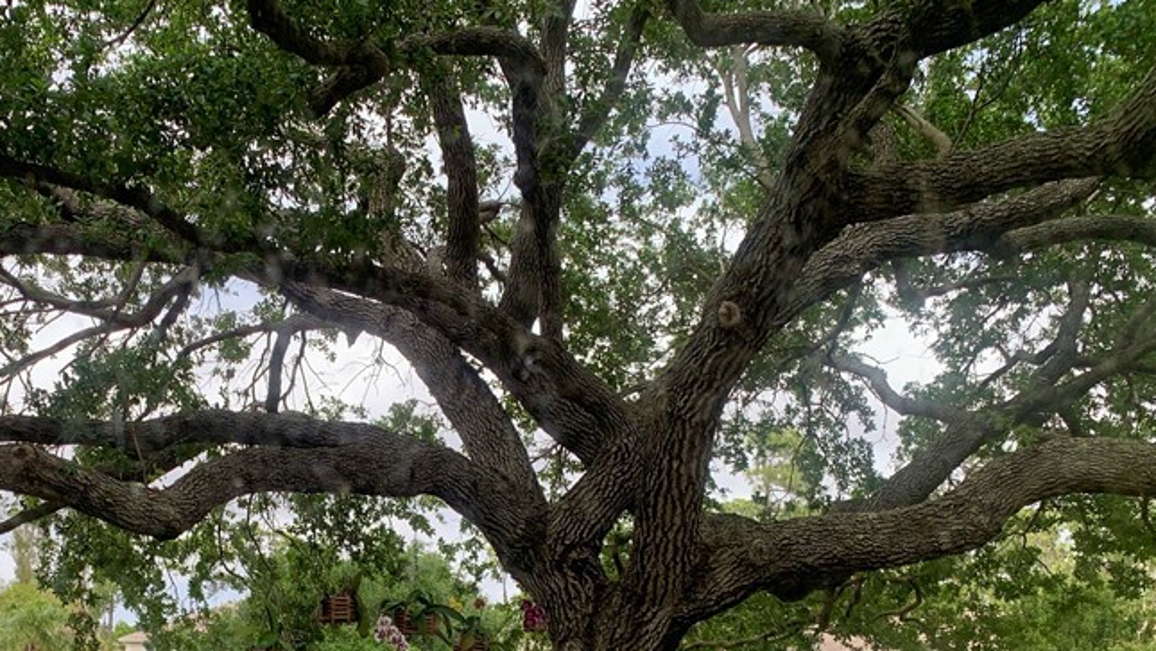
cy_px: 633
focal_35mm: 45
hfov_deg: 44.3
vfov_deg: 25.4
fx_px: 1380
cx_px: 328
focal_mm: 4.25
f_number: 1.8
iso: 25
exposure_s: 1/289
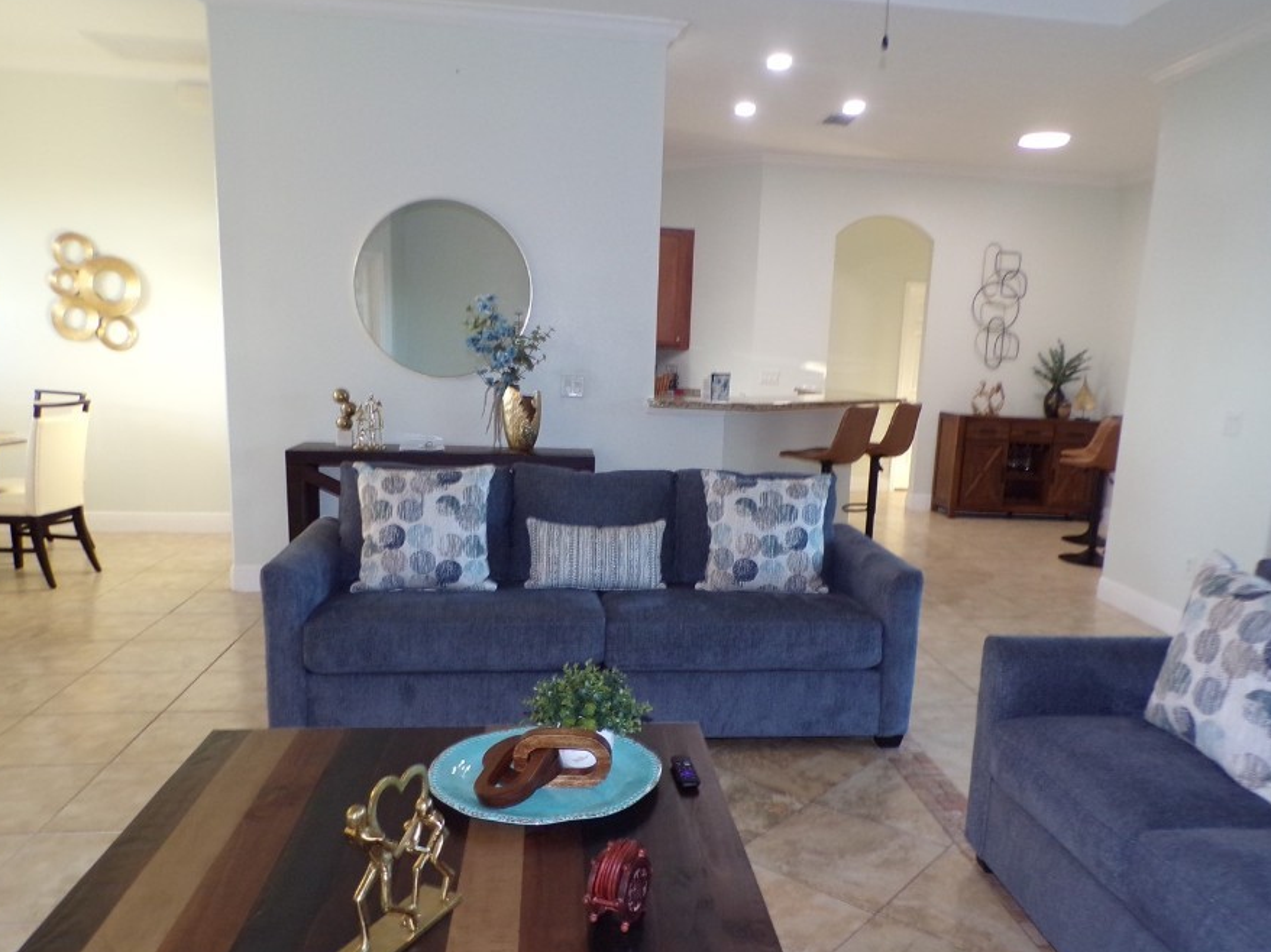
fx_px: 1028
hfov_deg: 63.4
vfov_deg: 49.6
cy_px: 525
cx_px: 676
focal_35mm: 28
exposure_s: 1/34
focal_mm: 4.3
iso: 200
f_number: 3
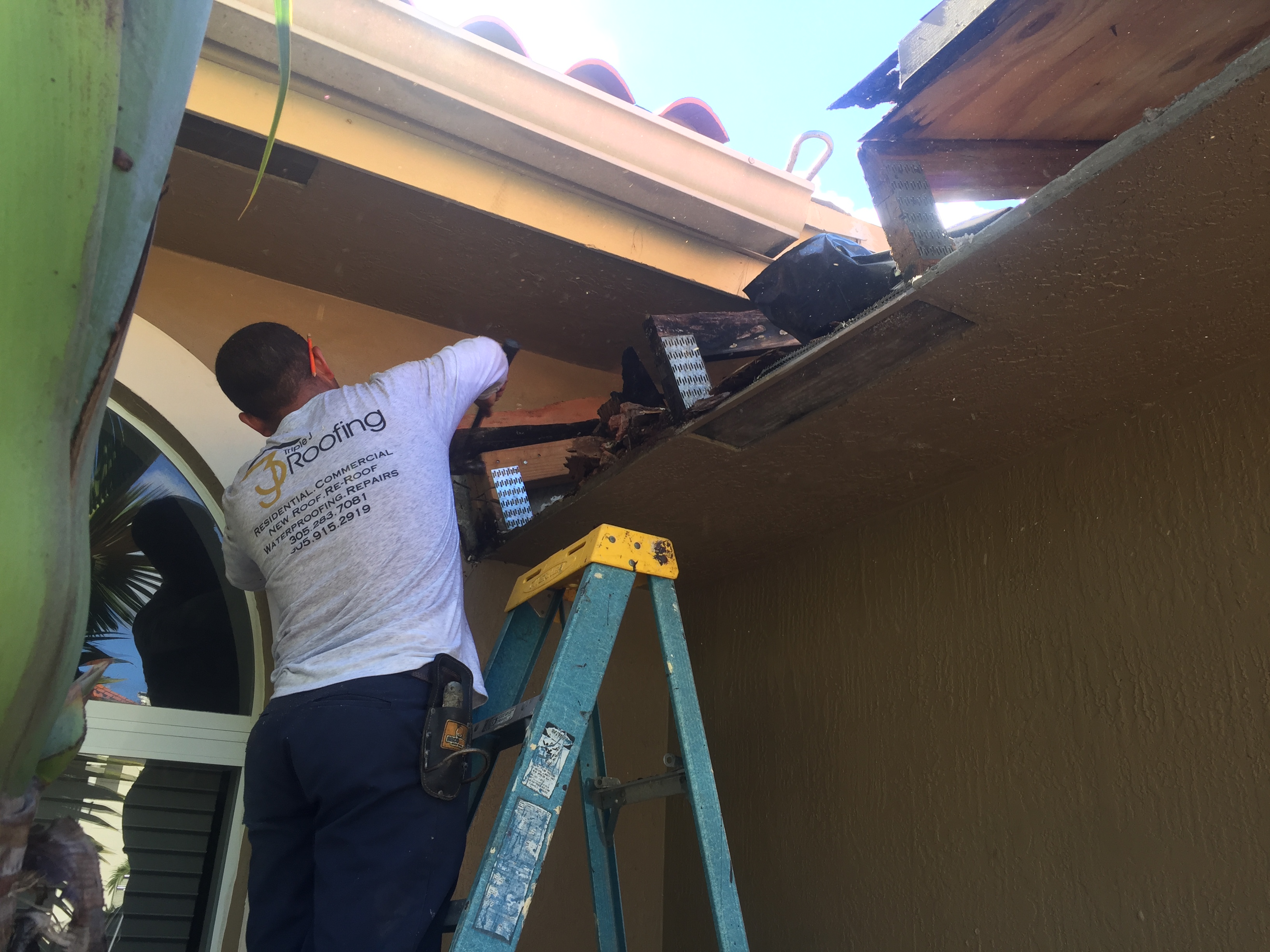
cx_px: 635
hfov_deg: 61.7
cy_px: 476
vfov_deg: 48.2
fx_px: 1064
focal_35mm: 29
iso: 32
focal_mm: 4.15
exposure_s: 1/128
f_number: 2.2
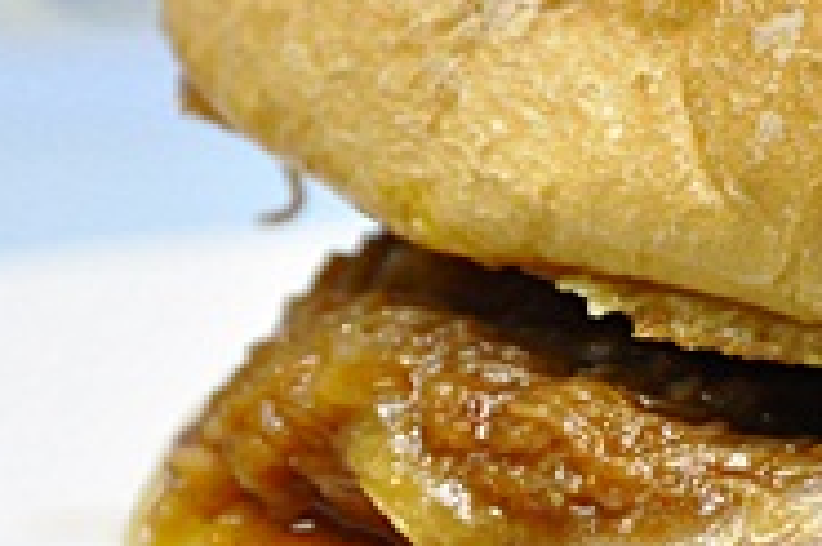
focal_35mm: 555
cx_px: 578
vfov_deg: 2.5
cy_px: 479
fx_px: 12656
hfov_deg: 3.7
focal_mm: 105
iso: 2500
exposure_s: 1/60
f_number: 5.6
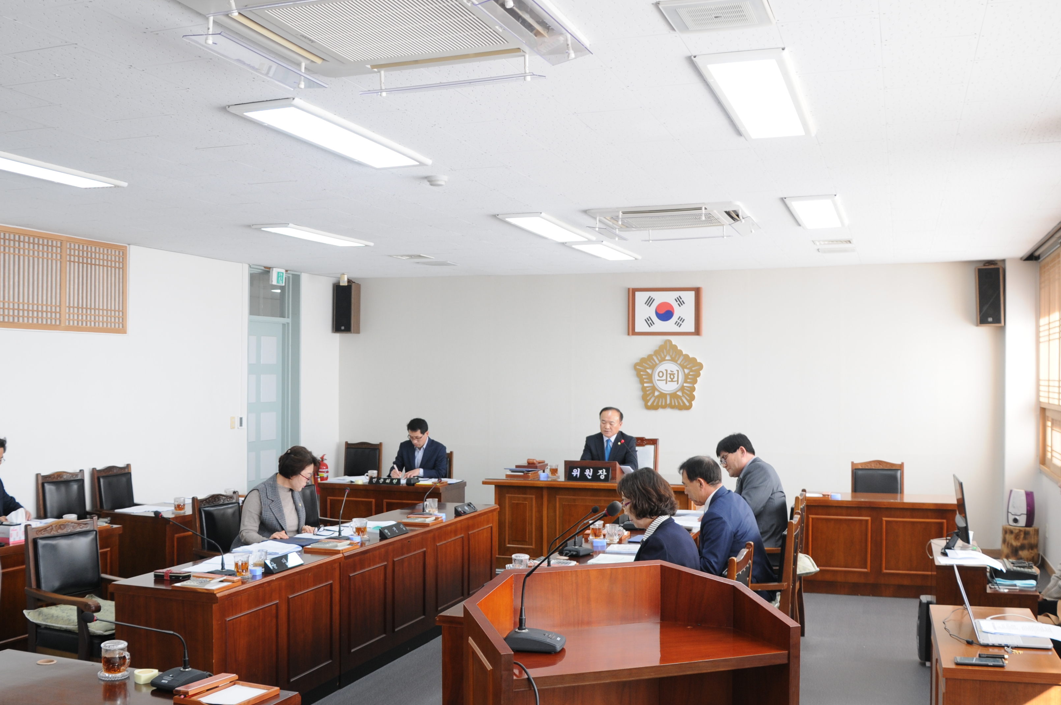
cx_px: 512
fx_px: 1060
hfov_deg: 53.2
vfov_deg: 36.8
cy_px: 343
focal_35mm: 36
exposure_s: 1/30
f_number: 3.5
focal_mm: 18
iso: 200
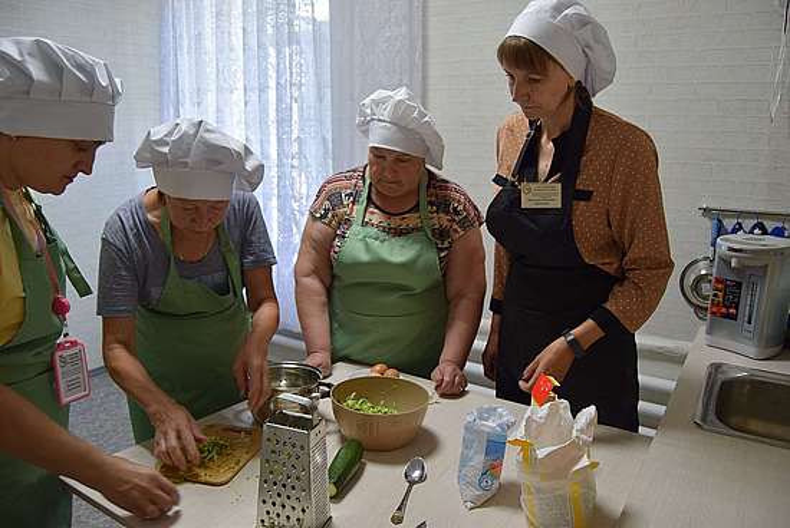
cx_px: 395
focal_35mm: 27
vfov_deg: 48.0
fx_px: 593
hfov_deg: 67.3
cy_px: 264
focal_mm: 18
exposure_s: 1/60
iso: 500
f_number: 4
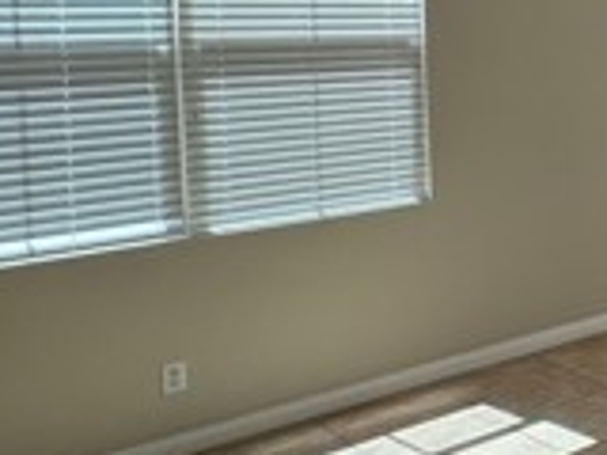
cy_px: 53
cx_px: 956
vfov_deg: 25.4
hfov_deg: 24.7
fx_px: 982
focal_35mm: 56
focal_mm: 2.22
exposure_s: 1/167
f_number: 2.2
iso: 40
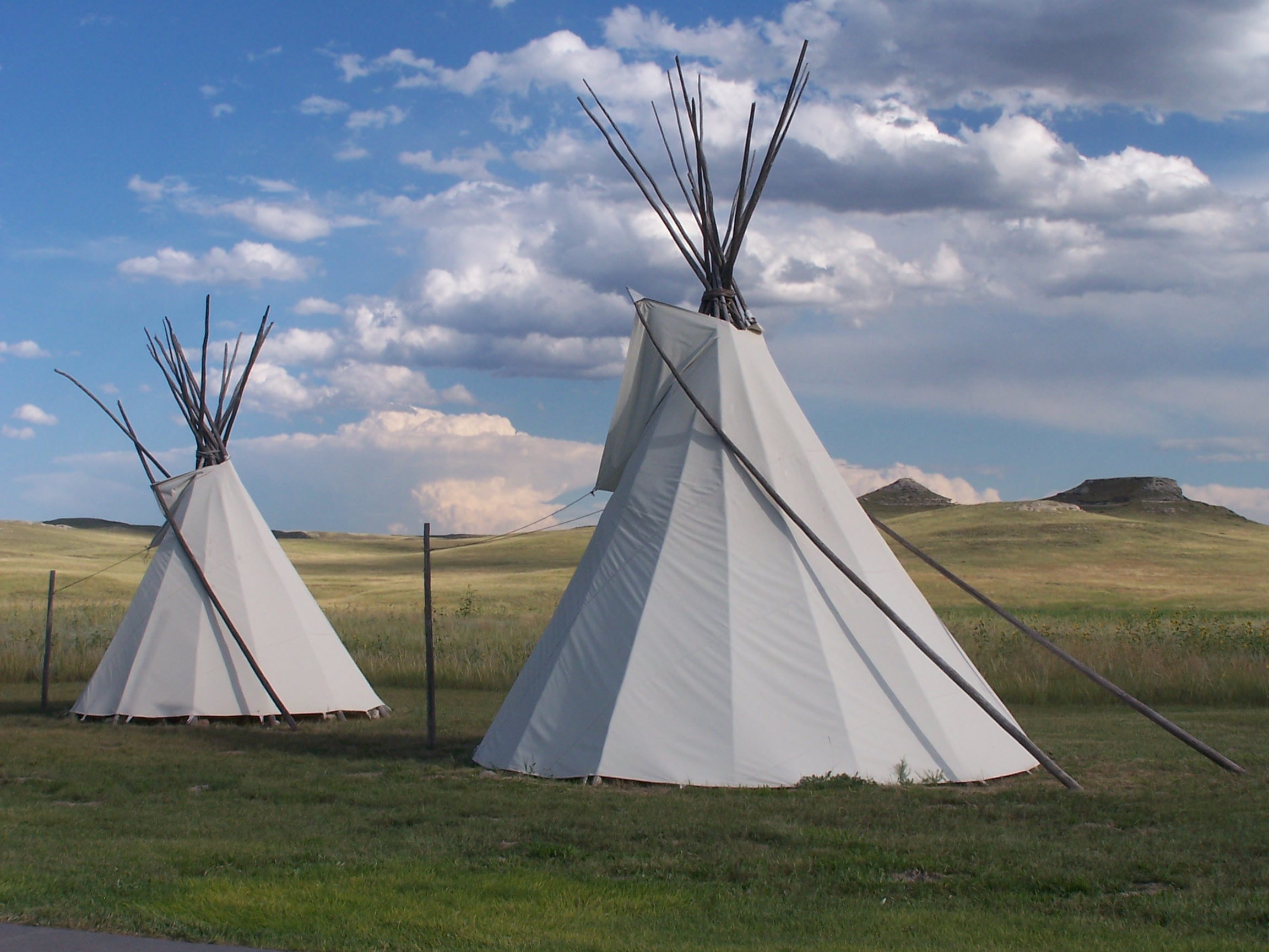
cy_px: 476
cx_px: 634
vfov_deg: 24.8
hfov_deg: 32.7
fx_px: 2163
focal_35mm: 59
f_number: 6.3
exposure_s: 1/500
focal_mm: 9.8
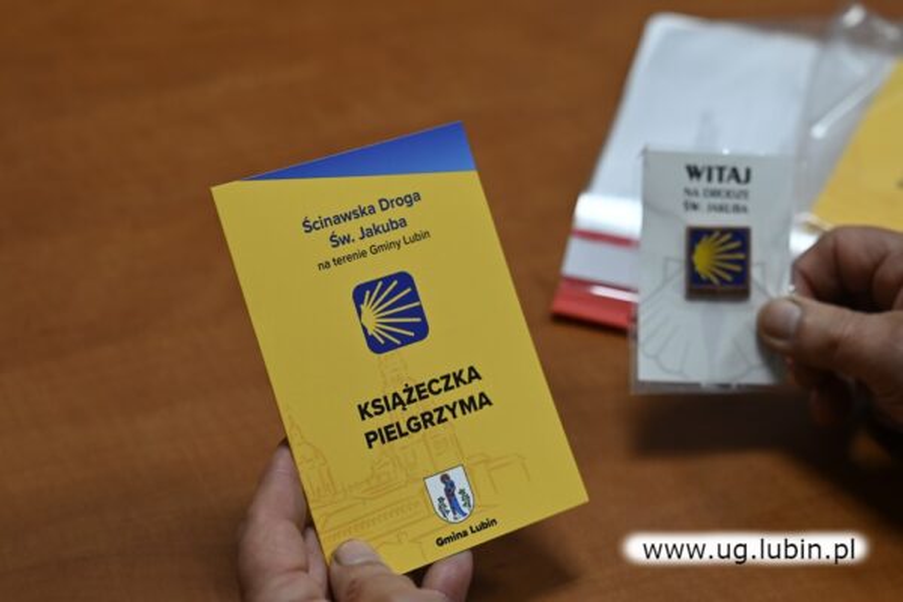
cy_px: 301
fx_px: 1831
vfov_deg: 18.7
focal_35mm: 73
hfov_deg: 27.7
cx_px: 452
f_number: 2.8
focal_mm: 49
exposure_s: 1/125
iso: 720
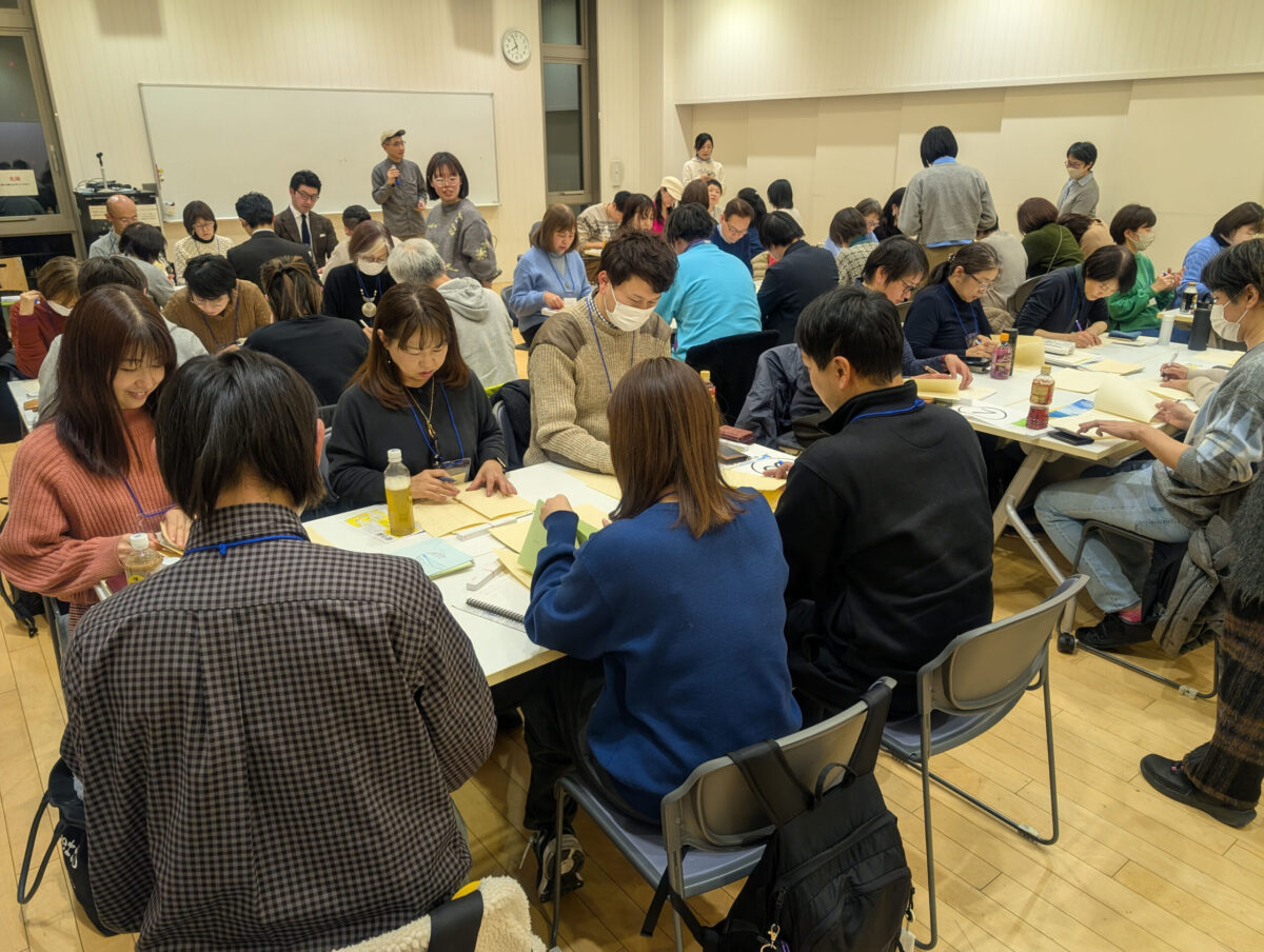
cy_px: 476
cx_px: 632
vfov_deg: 57.0
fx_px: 878
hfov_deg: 71.5
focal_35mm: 24
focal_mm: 6.9
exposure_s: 1/50
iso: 53
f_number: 1.68
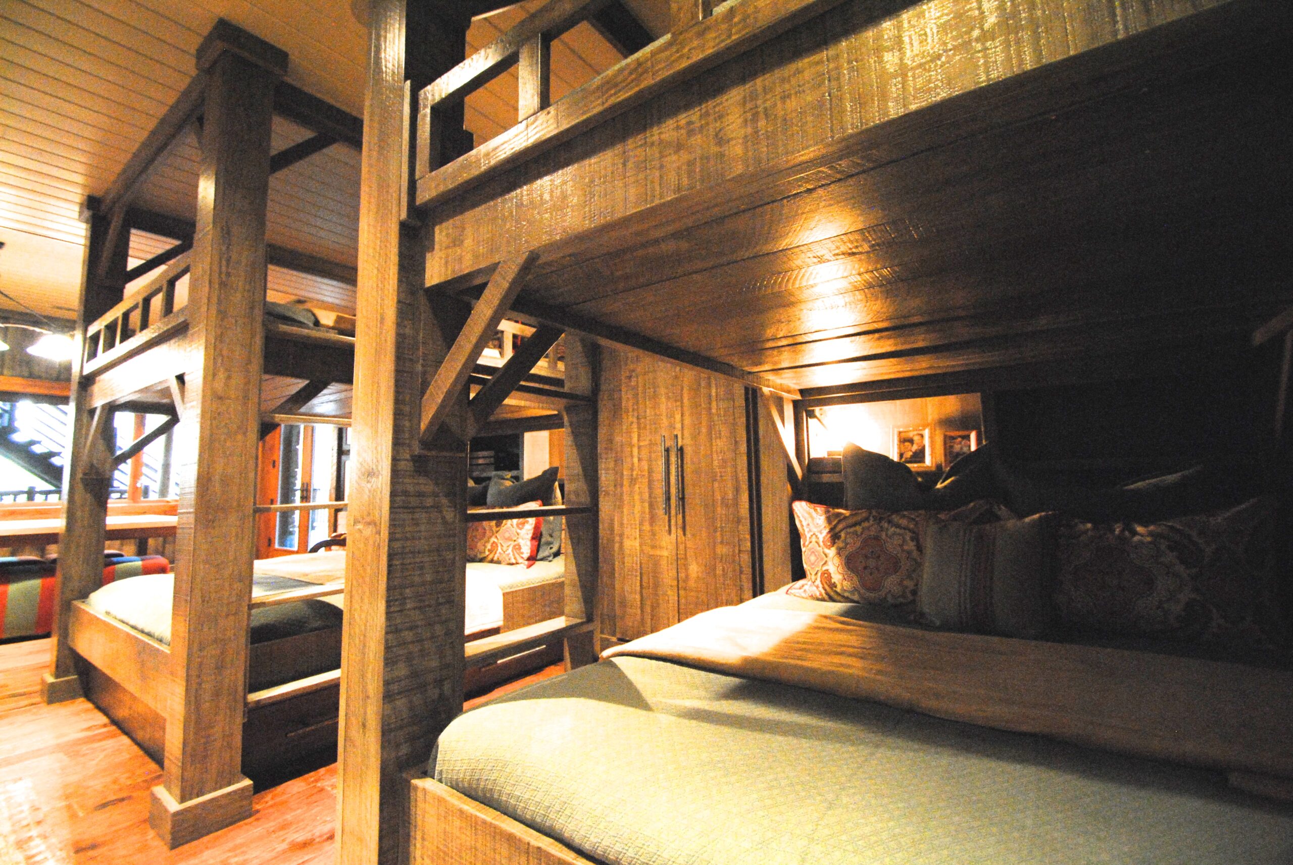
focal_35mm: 15
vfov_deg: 77.5
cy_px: 432
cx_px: 646
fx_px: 539
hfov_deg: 100.3
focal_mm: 10
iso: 1400
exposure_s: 1/30
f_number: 3.5
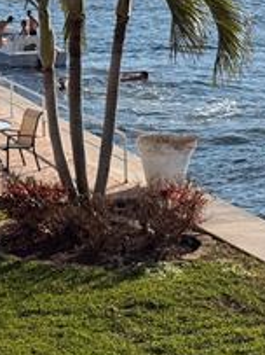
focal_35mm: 142
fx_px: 1451
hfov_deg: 10.4
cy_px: 3
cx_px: 38
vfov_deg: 13.7
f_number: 1.78
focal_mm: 6.76
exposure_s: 1/8772
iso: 64
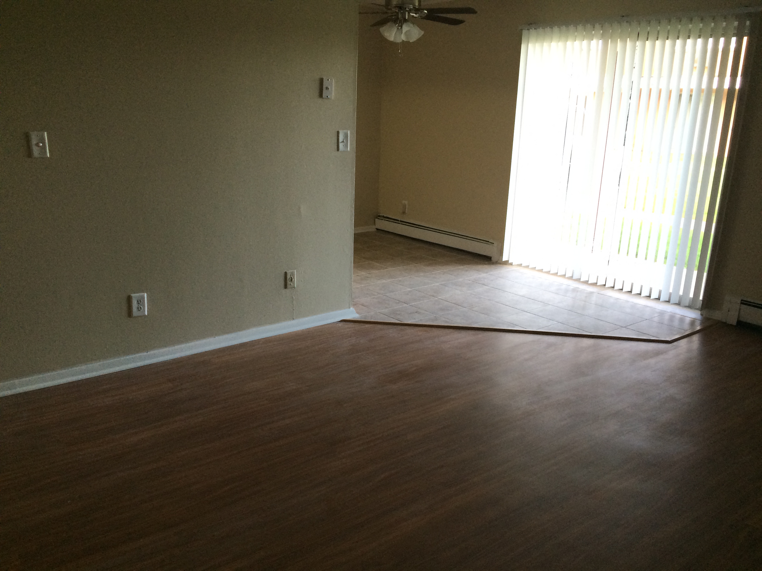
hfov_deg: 61.7
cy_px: 286
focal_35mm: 29
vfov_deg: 48.2
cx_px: 381
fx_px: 638
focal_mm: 4.15
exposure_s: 1/30
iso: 50
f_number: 2.2
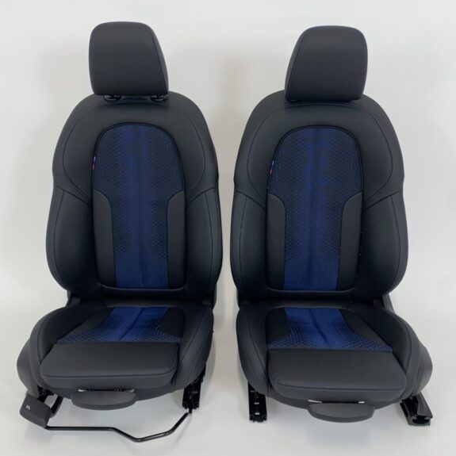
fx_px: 477
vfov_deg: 51.1
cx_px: 224
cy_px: 233
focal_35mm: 32
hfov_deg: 51.1
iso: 64
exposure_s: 1/100
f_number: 1.8
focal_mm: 4.25
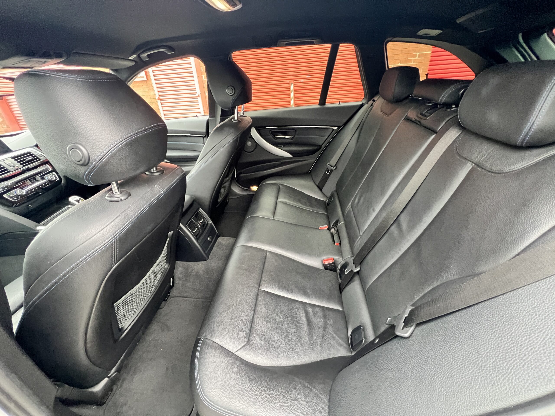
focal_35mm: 13
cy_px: 208
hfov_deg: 106.2
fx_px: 208
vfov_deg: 89.9
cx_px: 278
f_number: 1.8
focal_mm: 1.57
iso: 640
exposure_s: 1/60
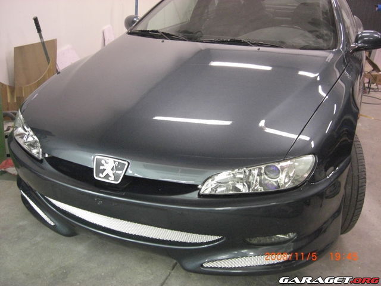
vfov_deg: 37.7
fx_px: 418
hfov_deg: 49.0
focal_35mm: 38
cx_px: 190
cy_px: 143
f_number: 2.8
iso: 800
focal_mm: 7.9
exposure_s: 1/50
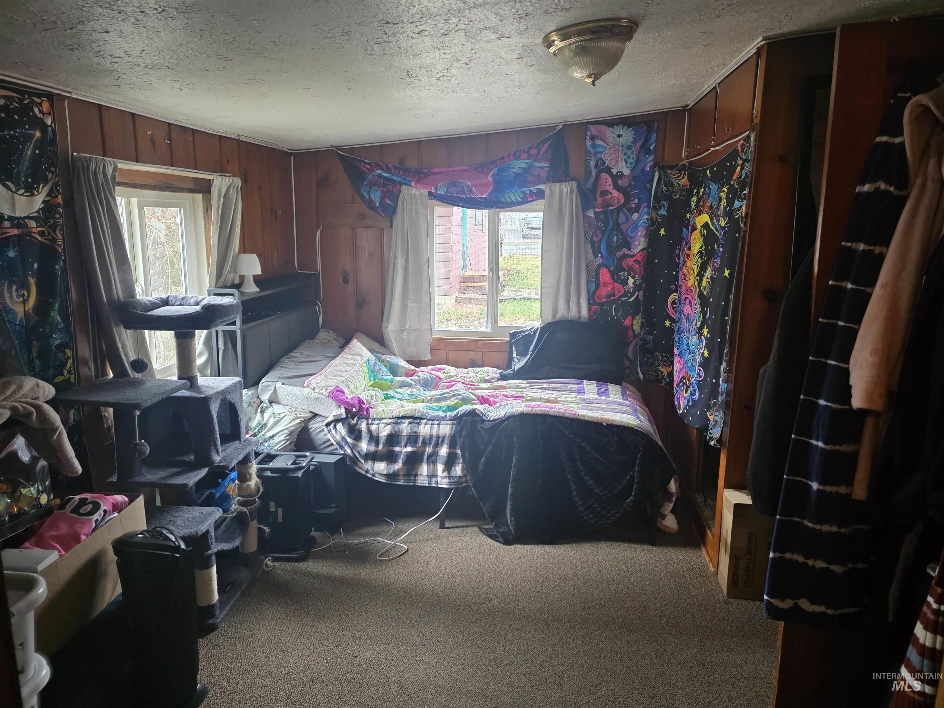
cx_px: 472
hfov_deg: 73.9
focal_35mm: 23
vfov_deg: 58.9
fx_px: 627
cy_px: 354
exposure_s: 1/120
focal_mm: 6.3
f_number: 1.7
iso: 640
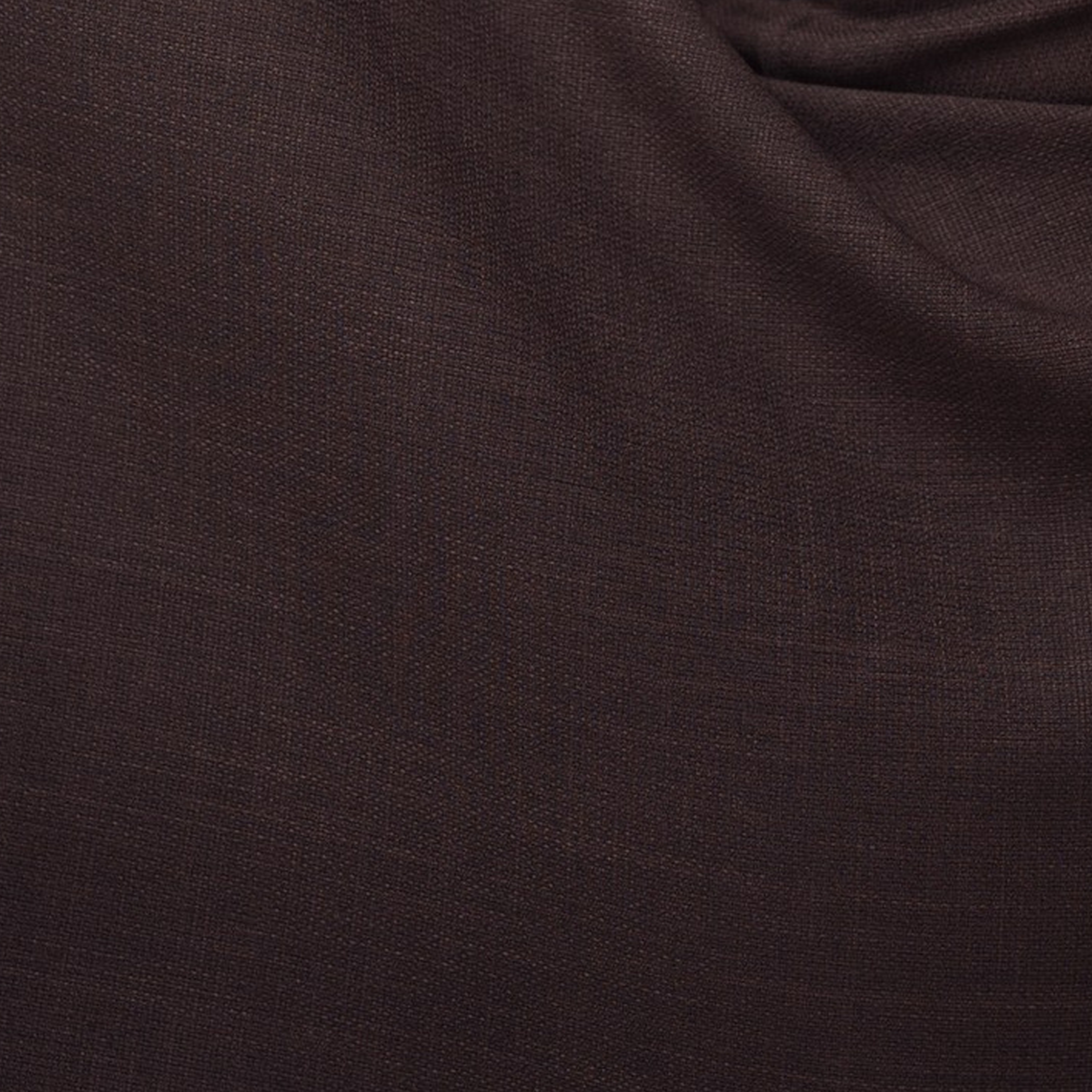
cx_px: 725
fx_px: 8209
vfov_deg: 7.4
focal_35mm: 230
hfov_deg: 7.6
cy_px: -889
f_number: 3.2
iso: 125
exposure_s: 1/200
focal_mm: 50
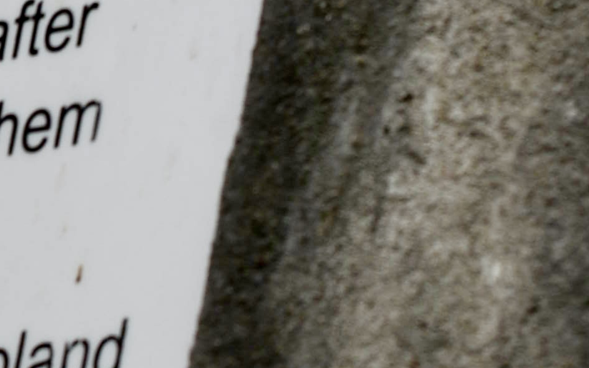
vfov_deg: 4.0
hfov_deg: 6.3
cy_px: 445
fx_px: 5217
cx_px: -600
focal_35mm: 325
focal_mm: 50
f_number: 5.6
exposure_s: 1/250
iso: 125
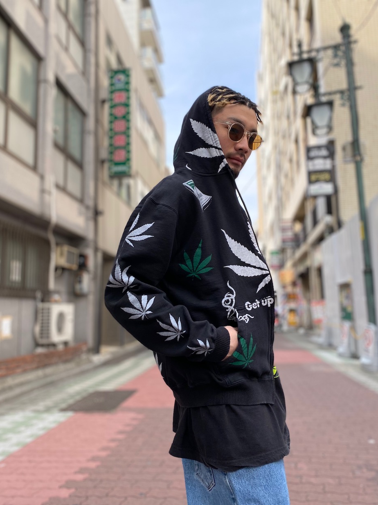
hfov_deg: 51.3
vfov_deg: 65.3
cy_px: 262
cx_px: 187
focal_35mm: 27
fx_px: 393
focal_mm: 4.25
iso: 32
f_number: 1.8
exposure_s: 1/927
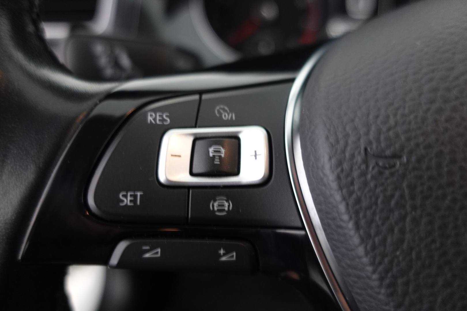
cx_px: 234
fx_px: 311
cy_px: 156
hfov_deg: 73.7
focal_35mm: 24
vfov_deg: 53.1
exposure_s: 1/30
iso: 800
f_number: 1.8
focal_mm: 9.4
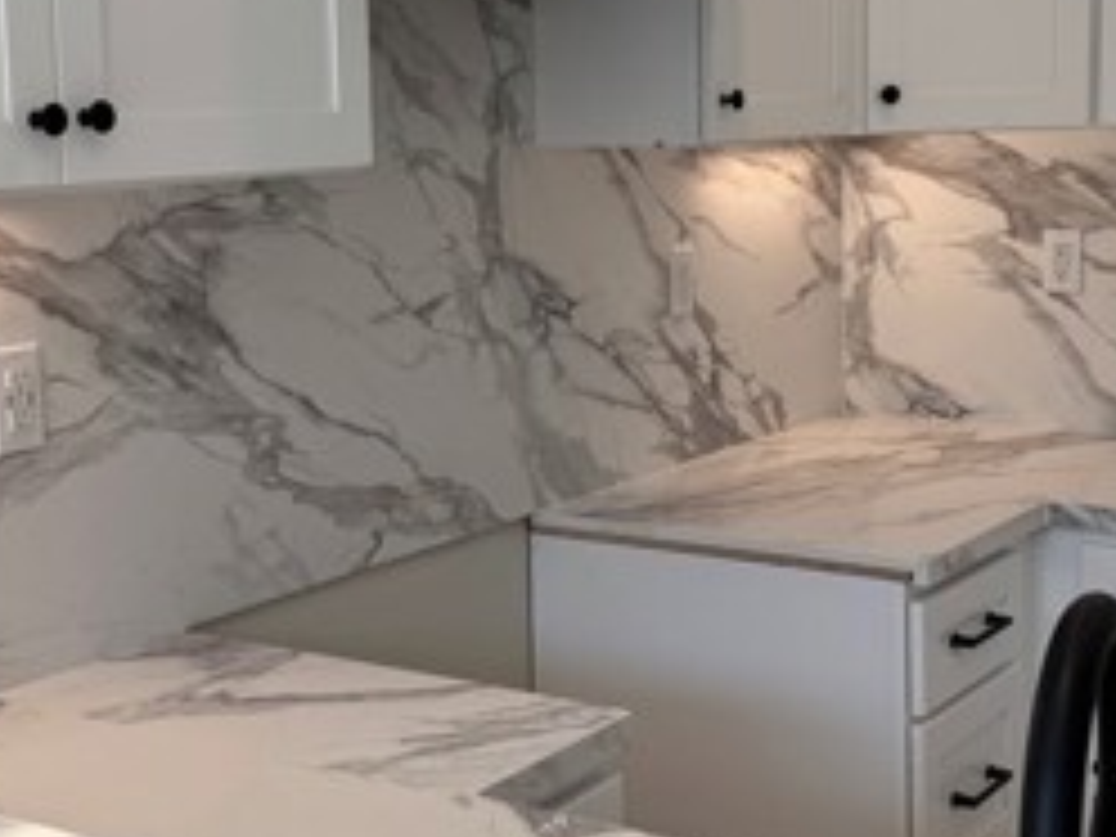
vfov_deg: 23.6
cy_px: 292
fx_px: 1999
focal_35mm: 62
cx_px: 508
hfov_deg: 31.2
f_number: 1.78
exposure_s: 1/633
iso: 80
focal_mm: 6.76
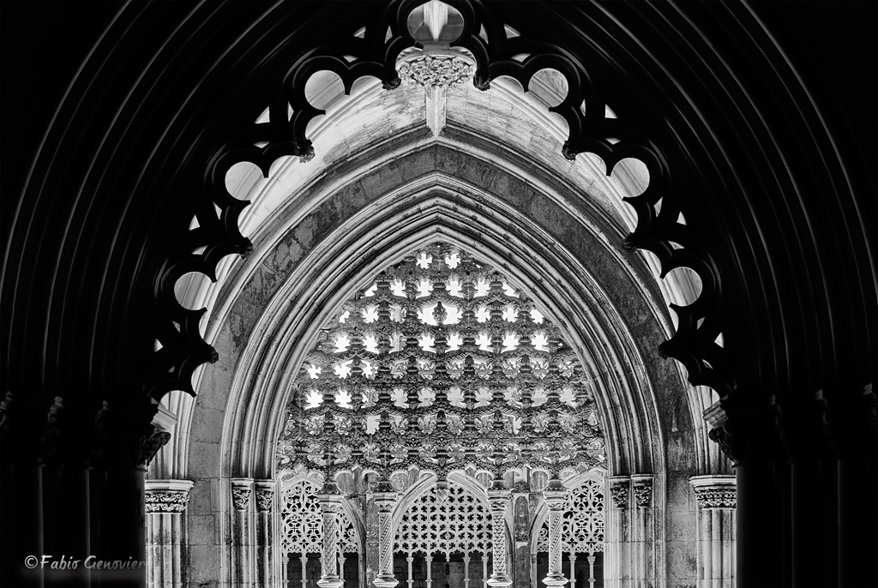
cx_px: 439
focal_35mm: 49
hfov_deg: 40.3
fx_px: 1197
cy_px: 294
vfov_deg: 27.6
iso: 100
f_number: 4.5
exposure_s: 1/250
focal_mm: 18.2
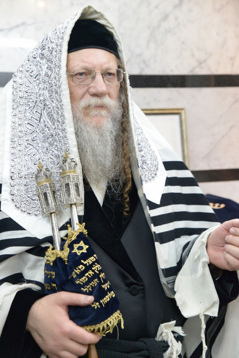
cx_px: 120
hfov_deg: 15.2
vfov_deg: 22.6
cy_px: 179
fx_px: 896
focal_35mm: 90
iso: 4000
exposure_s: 1/100
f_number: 6.3
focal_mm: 90
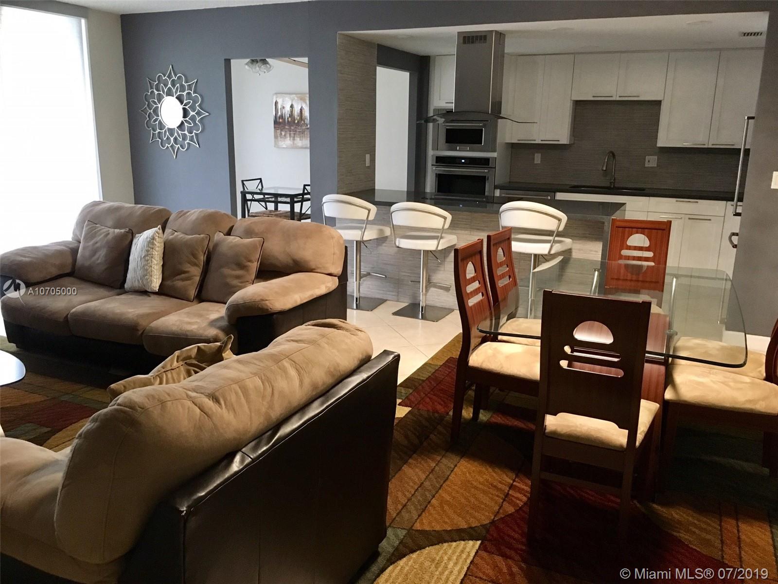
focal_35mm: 29
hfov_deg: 61.7
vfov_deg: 48.2
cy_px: 292
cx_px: 389
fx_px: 652
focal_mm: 4.15
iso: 200
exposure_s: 1/20
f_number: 2.2
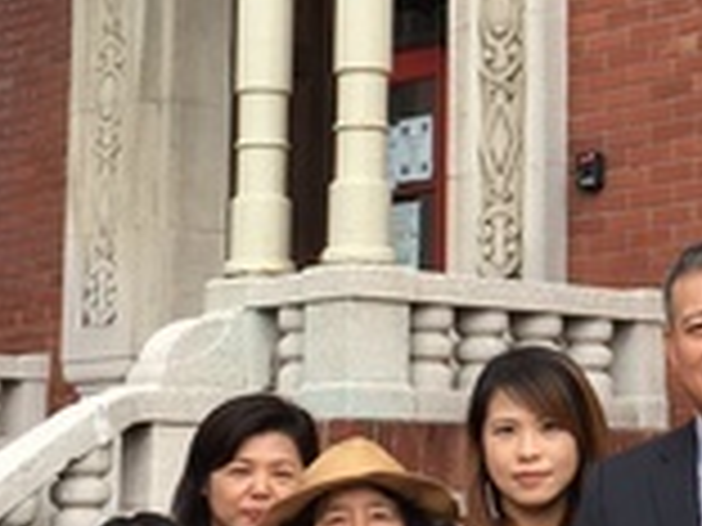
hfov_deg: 16.6
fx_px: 2332
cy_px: 178
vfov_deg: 12.9
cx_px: 783
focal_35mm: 115
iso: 25
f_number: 2.2
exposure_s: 1/190
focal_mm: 4.15
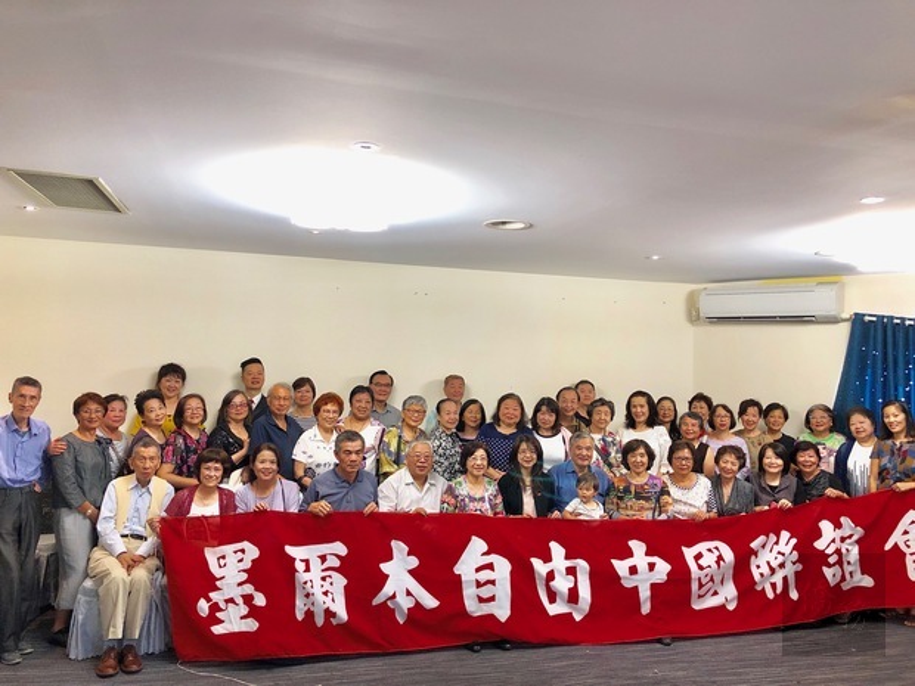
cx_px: 458
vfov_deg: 49.7
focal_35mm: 28
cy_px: 343
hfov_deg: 63.4
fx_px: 740
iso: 32
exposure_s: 1/33
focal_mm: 4
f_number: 1.8
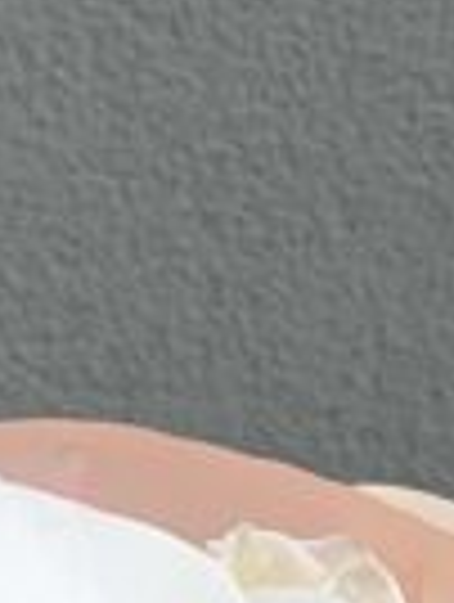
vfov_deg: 5.3
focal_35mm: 366
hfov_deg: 4.1
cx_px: -261
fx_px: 6380
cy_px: 1260
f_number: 1.78
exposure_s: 1/197
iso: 50
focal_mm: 6.76
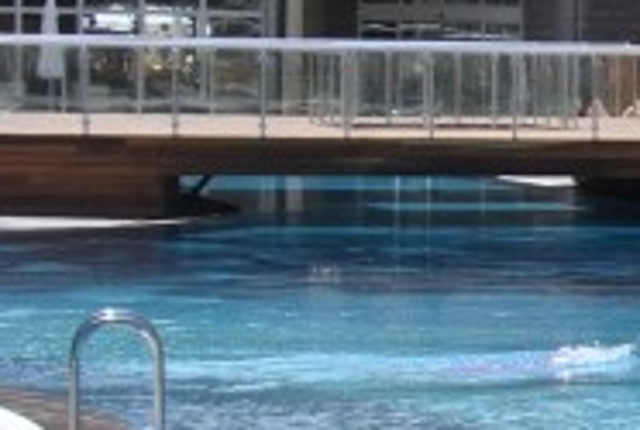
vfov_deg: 5.3
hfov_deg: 7.2
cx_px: 1818
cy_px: 244
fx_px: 4616
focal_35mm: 259
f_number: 8
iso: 100
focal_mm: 28
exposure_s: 1/250
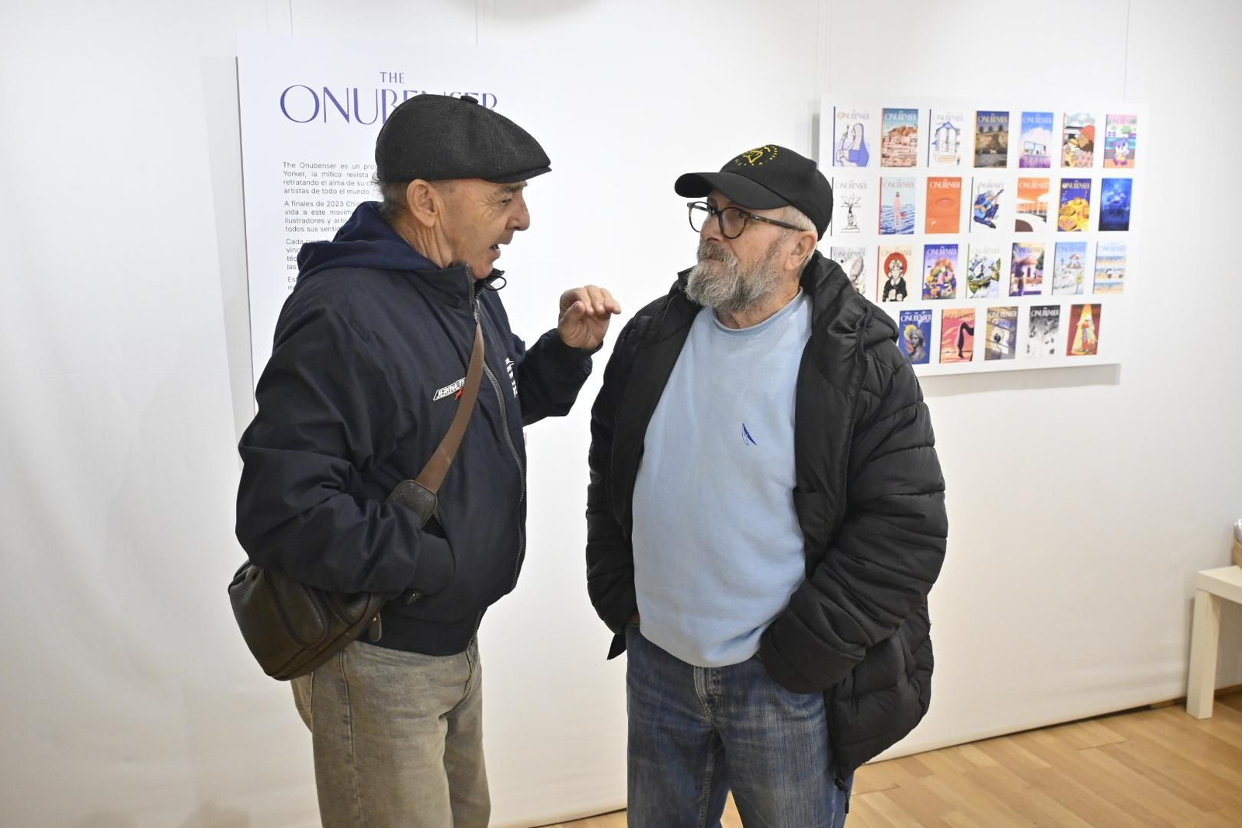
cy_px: 414
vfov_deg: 40.0
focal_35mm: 33
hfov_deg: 57.2
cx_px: 621
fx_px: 1139
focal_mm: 22
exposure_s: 1/200
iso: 2000
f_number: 4
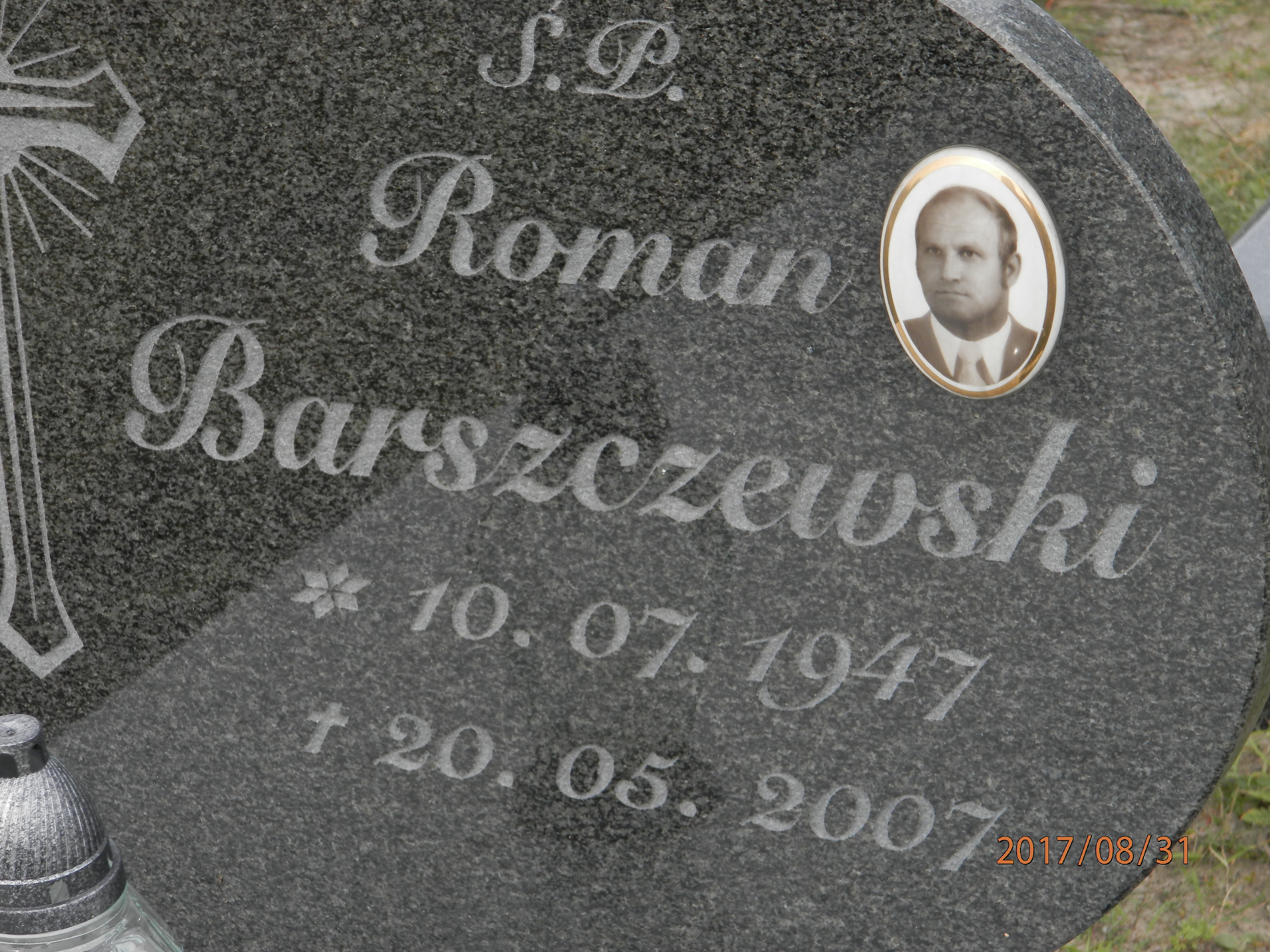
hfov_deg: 14.9
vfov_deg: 11.2
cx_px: 635
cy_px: 476
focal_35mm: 132
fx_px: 4843
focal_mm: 23.6
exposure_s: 1/160
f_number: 4.7
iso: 80
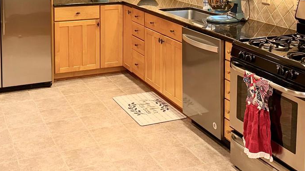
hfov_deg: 37.9
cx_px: 152
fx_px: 445
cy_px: -7
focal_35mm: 55
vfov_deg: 21.0
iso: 64
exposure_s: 1/20
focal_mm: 6.76
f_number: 1.78
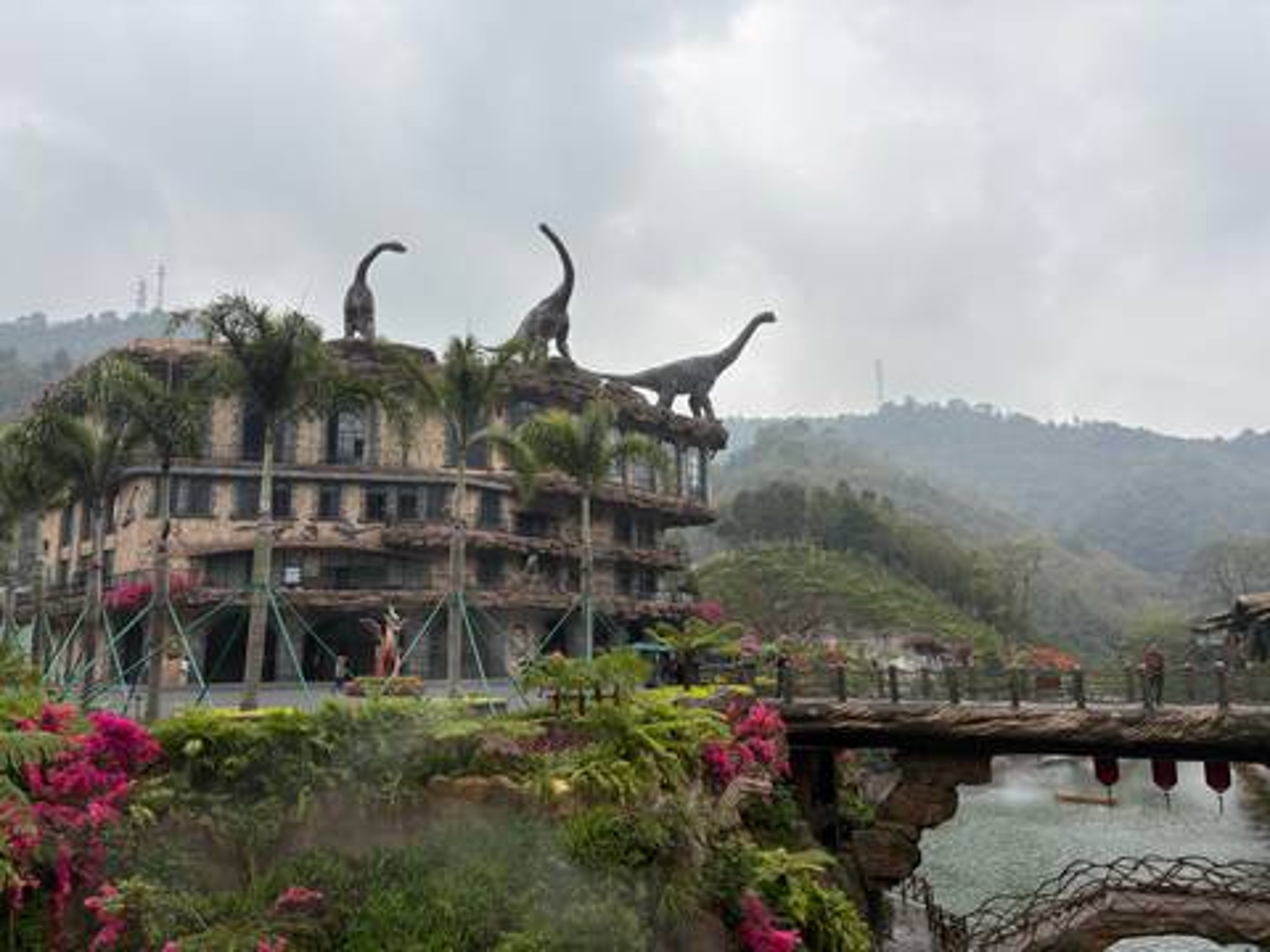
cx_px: 635
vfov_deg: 53.1
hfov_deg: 67.3
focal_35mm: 26
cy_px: 476
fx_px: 954
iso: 50
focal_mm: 5.96
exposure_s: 1/3623
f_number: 1.6
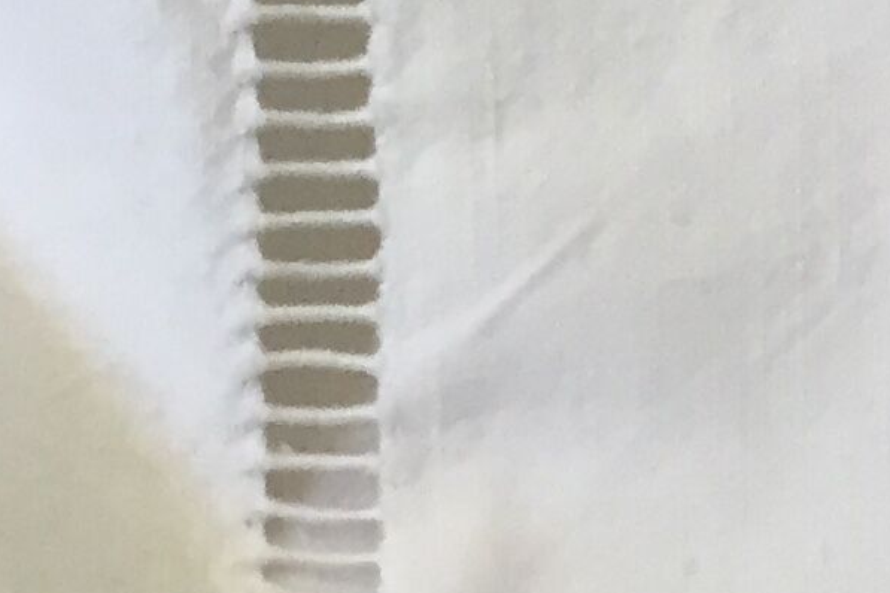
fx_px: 4079
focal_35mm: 165
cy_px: 890
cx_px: -1536
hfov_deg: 10.1
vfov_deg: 8.1
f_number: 2.2
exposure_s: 1/33
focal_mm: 4.15
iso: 50
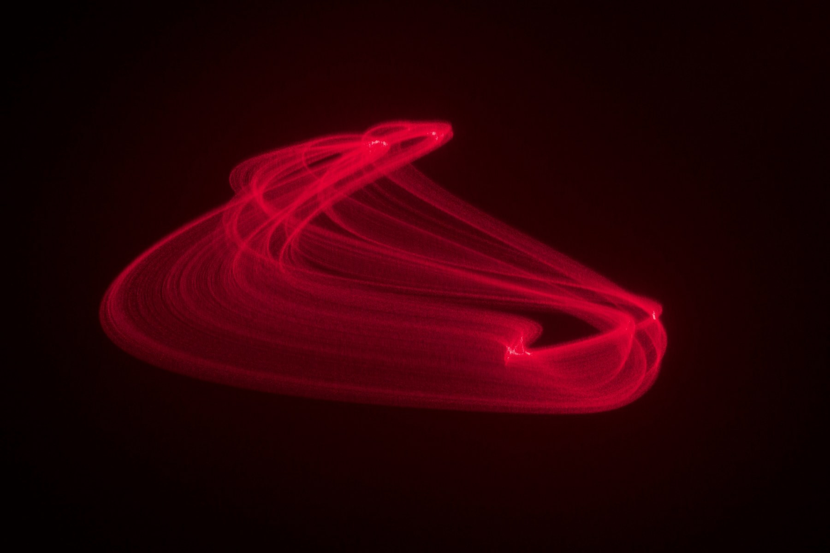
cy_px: 276
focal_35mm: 72
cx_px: 415
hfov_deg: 28.1
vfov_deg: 18.9
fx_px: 1660
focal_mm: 26.28
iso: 80
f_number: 8
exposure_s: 15
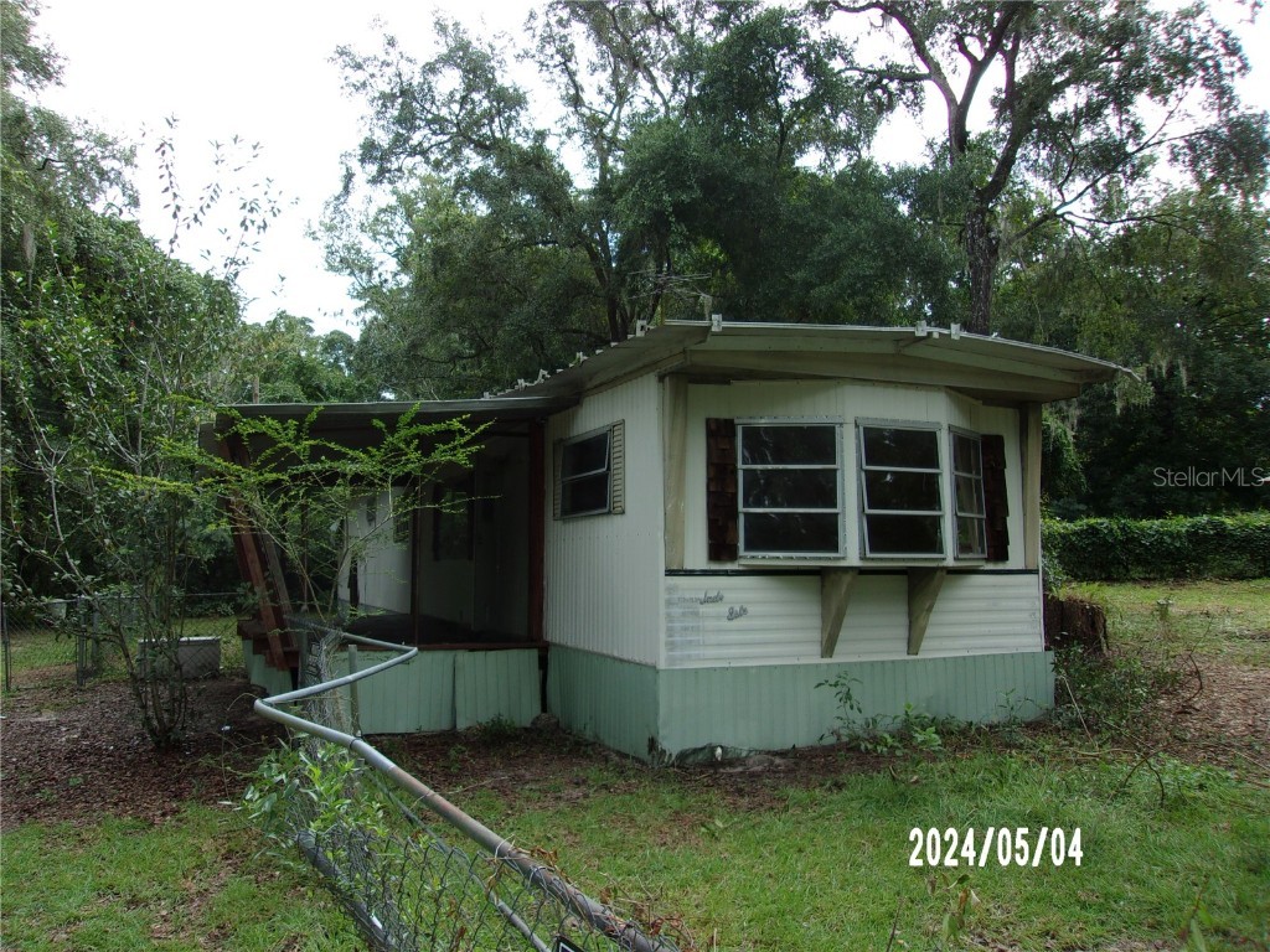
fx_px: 991
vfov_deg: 51.4
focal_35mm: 27
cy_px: 476
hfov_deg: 65.3
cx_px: 635
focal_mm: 4.9
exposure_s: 1/320
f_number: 3
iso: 80
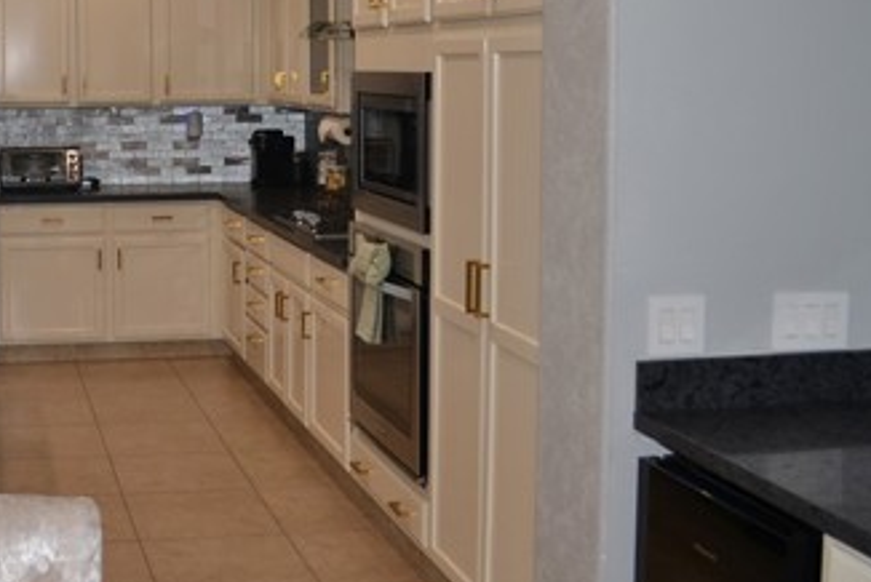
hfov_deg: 35.6
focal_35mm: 53
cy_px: 124
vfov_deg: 25.2
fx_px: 1283
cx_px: 115
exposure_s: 1/100
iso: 400
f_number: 4
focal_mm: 18
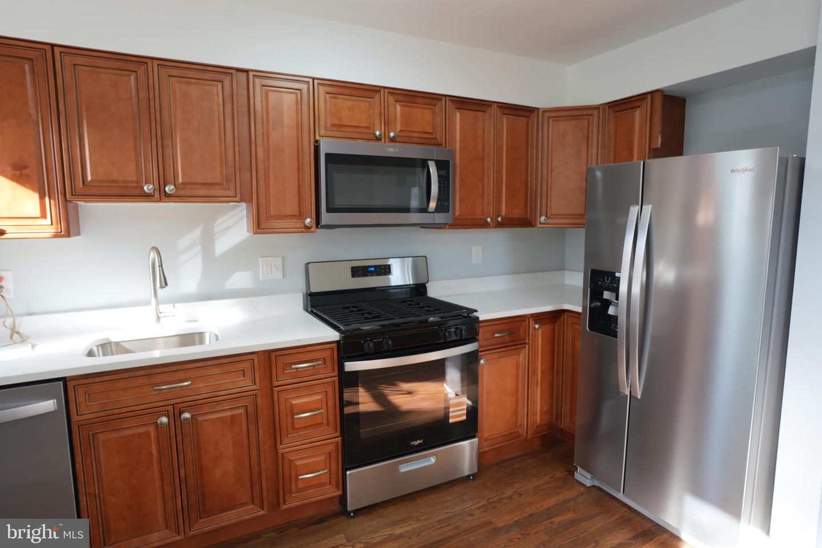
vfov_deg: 61.9
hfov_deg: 84.0
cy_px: 274
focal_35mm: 20
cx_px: 411
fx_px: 457
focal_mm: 20
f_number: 8
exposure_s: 1/6
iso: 100
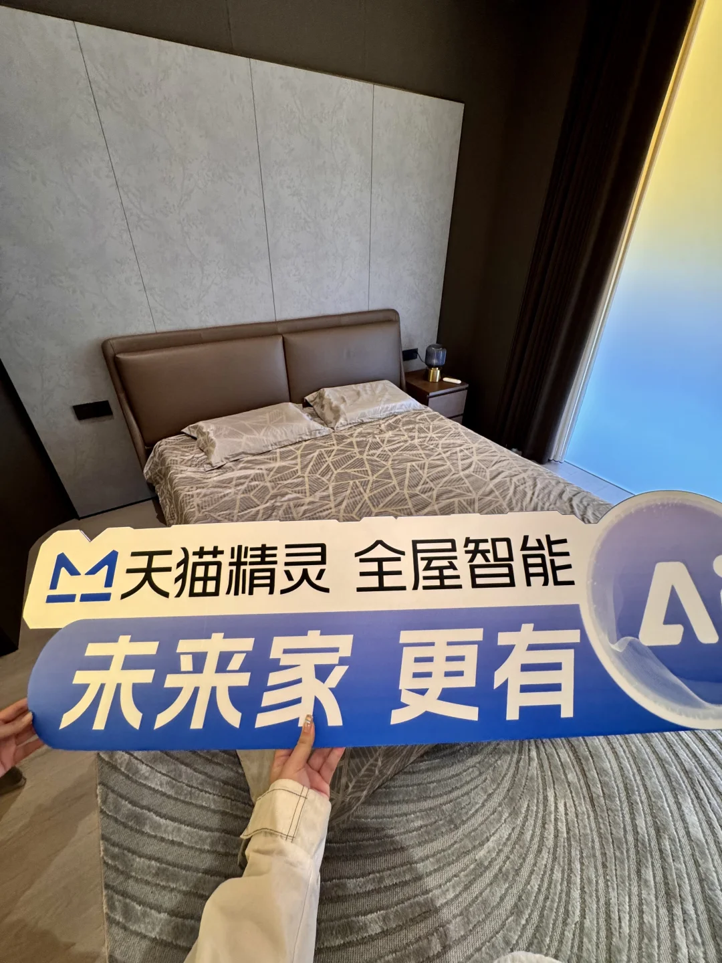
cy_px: 482
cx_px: 361
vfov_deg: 102.1
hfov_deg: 85.7
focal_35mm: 14
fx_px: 389
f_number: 2.2
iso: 320
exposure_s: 1/100
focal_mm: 2.22
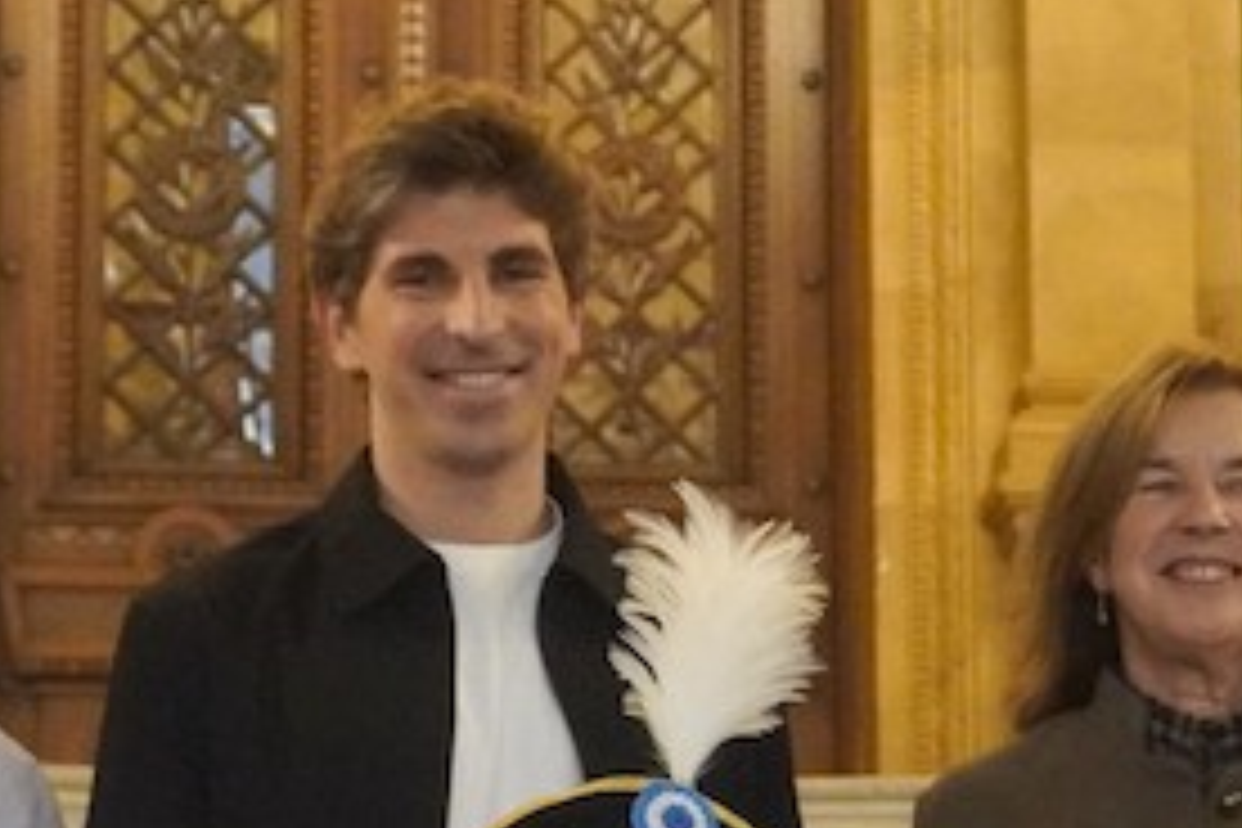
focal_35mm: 163
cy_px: 974
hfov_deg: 12.6
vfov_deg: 8.3
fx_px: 5623
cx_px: 486
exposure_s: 1/125
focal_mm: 30
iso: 6400
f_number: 5
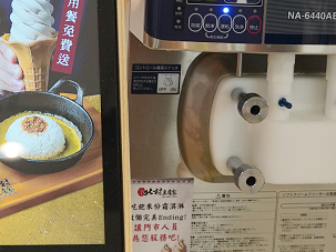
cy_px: -16
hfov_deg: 15.9
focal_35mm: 122
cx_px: 18
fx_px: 1184
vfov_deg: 12.0
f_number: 2.8
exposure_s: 1/160
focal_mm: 32
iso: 1600
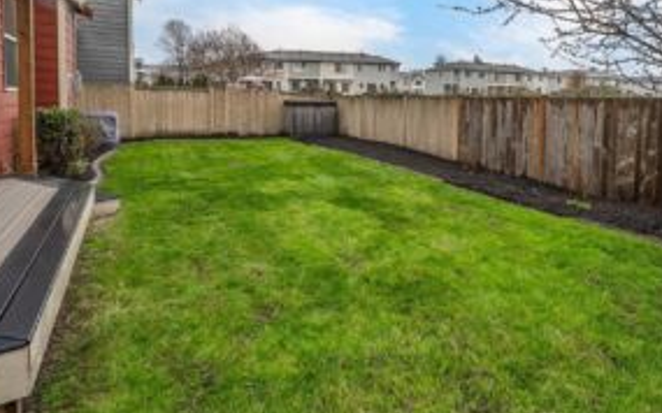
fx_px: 361
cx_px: 395
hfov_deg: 84.1
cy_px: 113
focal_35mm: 20
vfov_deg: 57.2
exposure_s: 1/60
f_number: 7.1
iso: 125
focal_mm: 14
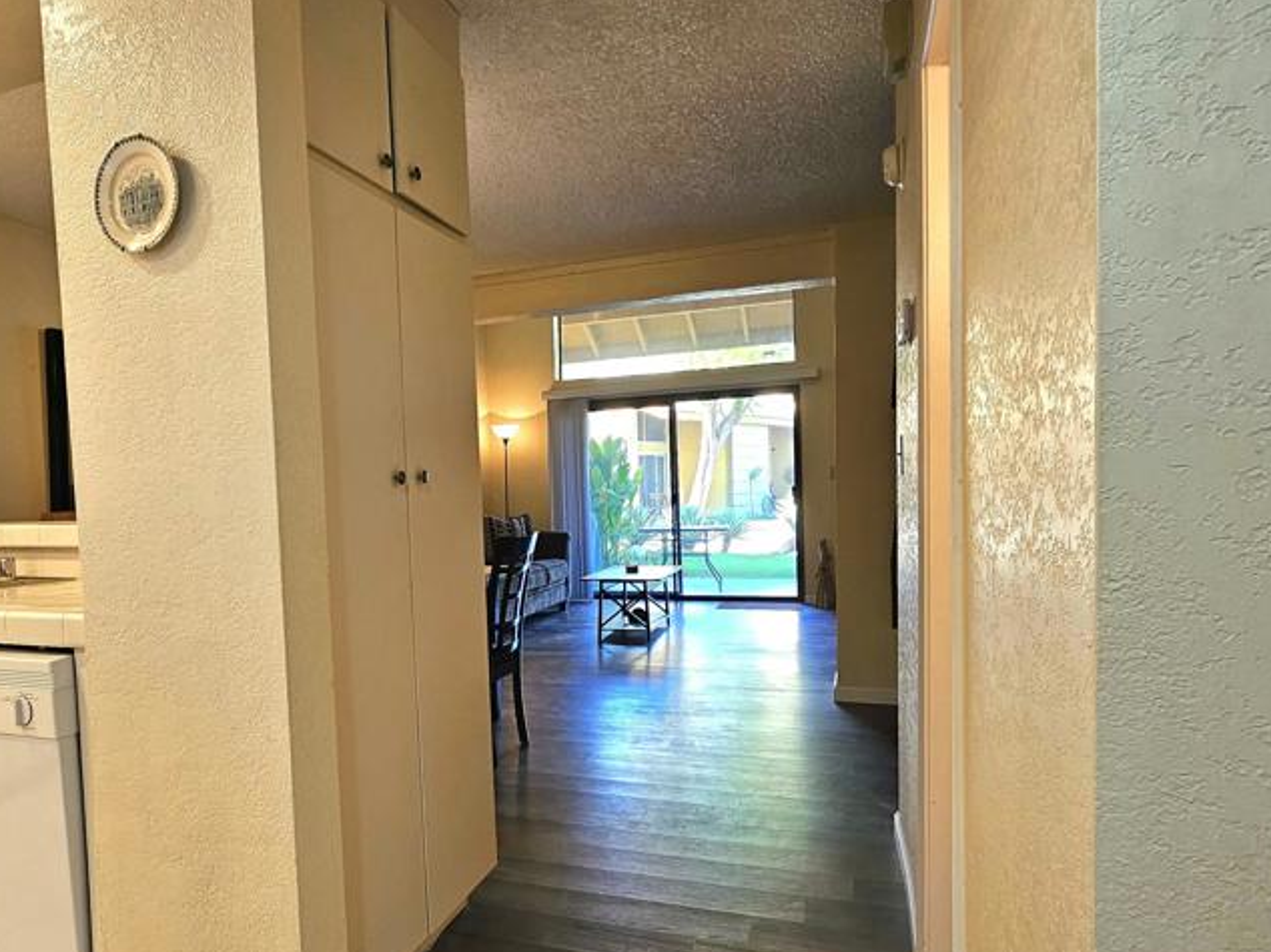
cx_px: 519
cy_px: 533
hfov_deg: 78.3
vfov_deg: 63.2
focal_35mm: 21
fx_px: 771
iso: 125
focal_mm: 2.2
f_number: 2.2
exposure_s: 1/60.2
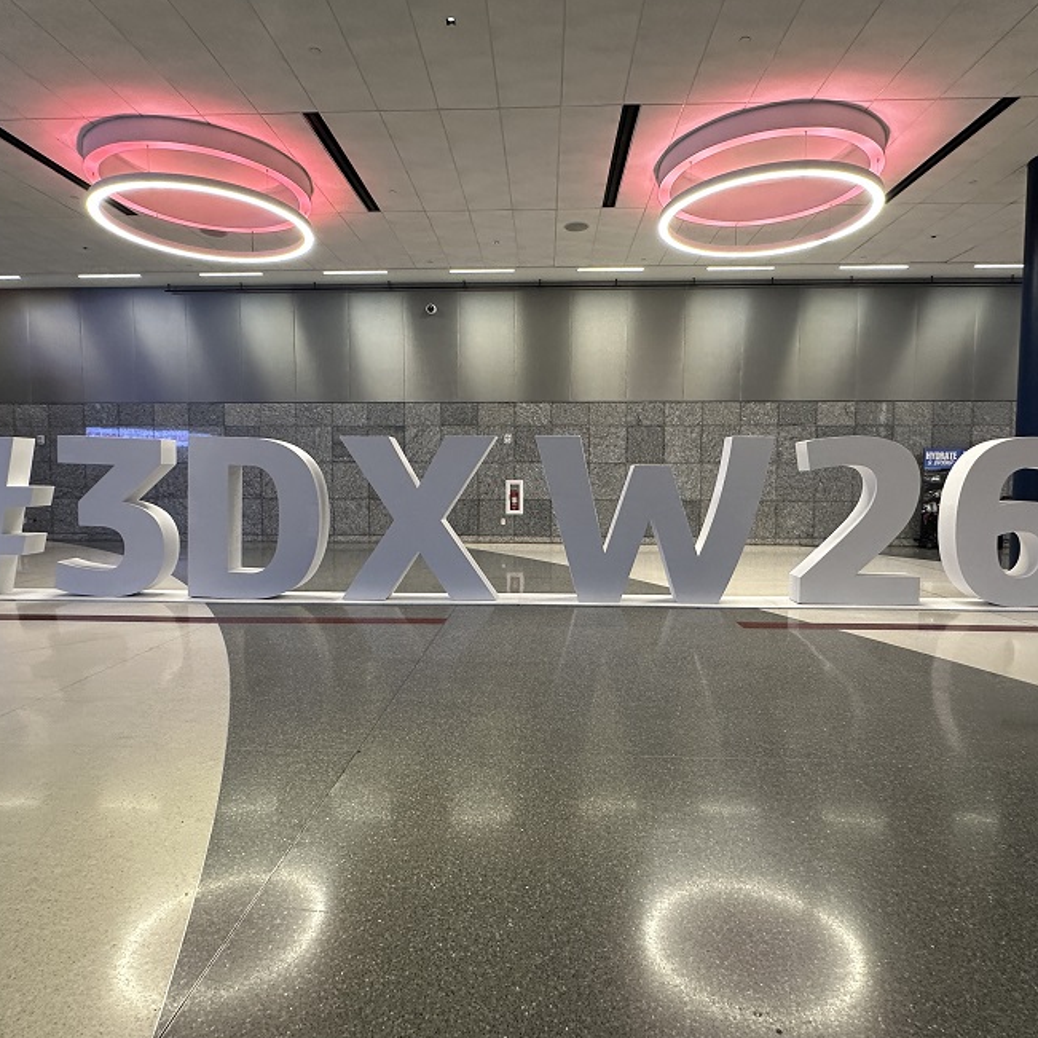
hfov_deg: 77.7
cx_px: 521
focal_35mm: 19
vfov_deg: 77.7
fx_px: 645
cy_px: 512
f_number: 2.2
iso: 250
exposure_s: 1/120
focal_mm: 2.22
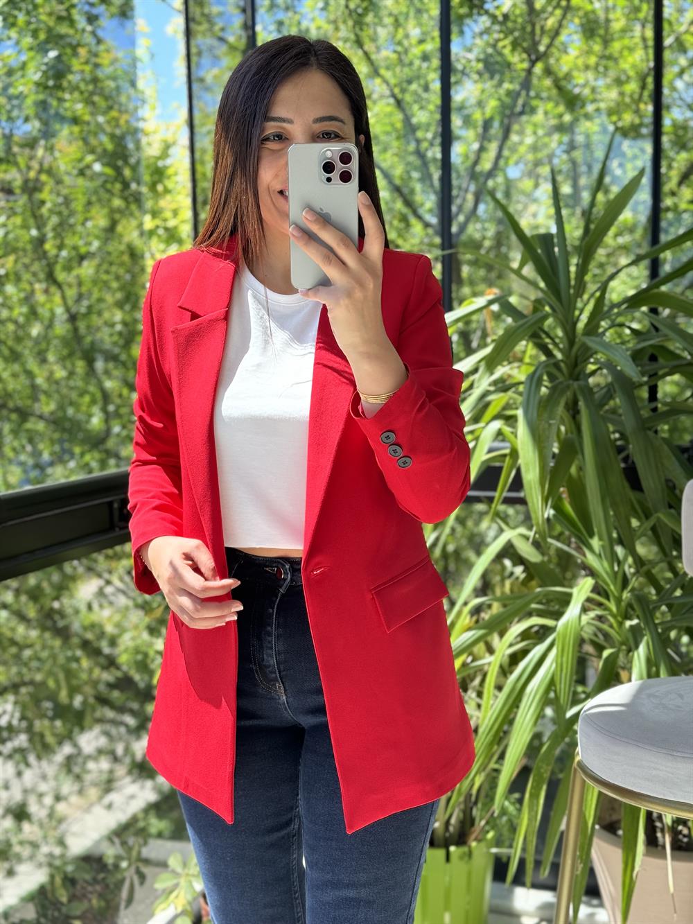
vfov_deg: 39.7
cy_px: 462
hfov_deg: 30.3
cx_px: 346
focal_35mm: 48
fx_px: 1281
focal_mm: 6.76
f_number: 1.78
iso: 64
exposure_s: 1/307
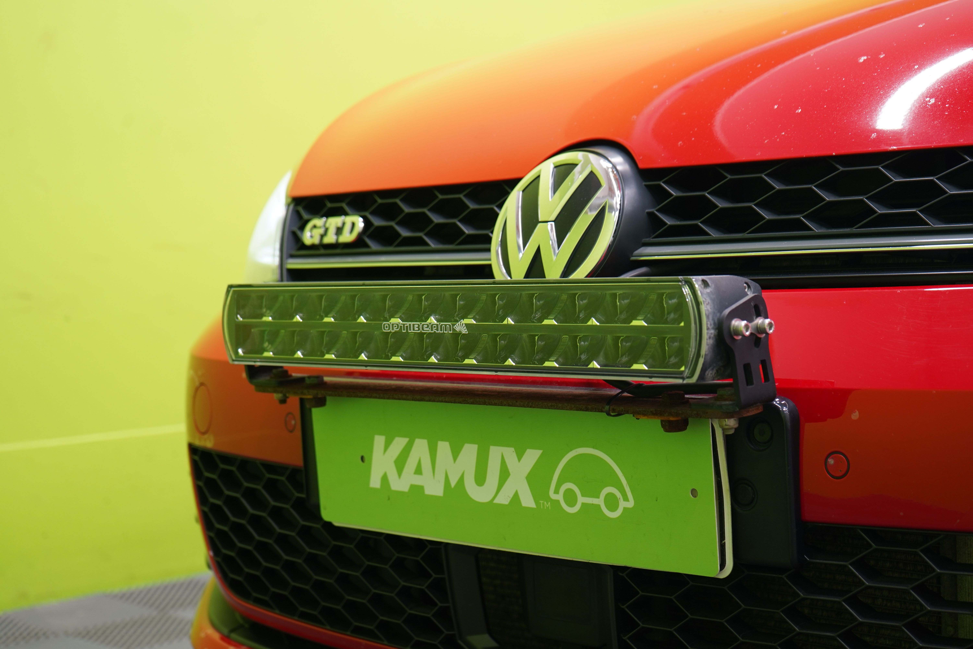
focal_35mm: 59
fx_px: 1595
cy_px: 324
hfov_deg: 33.9
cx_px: 486
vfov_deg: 23.0
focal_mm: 59
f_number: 5
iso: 500
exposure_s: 1/20
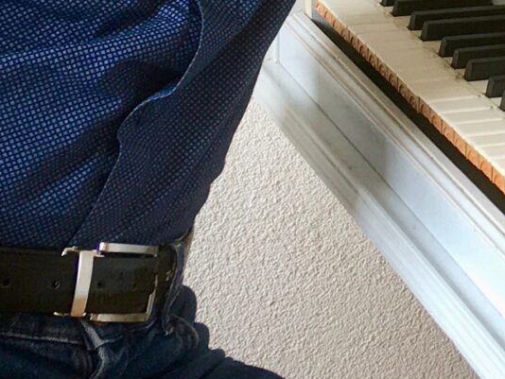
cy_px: -245
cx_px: 672
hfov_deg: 13.6
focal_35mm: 139
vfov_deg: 10.2
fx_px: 2029
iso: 25
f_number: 2.2
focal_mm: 4.15
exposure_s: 1/33
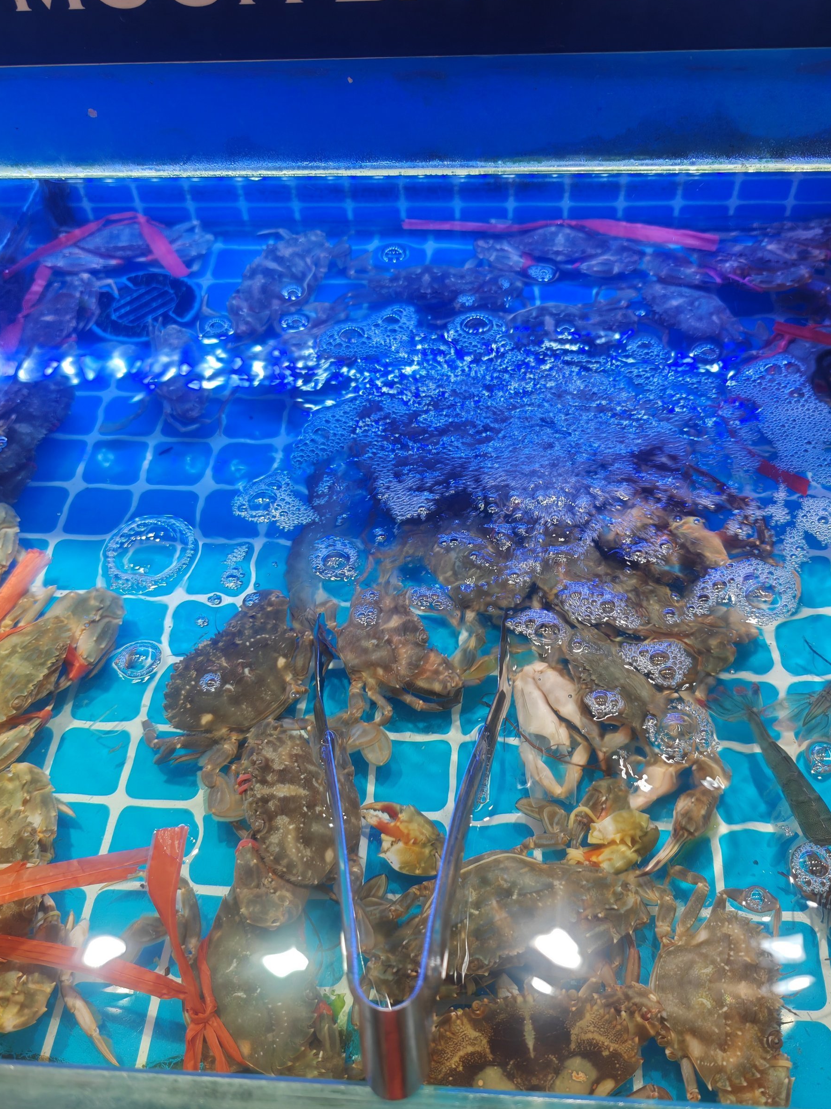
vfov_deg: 58.3
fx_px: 992
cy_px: 585
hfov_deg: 45.4
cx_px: 450
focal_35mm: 31
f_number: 1.9
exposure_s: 1/100
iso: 160
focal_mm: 6.12
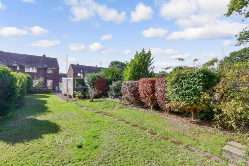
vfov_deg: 77.4
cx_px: 124
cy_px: 83
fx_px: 104
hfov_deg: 100.4
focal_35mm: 15
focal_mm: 10
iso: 320
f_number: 8
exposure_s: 1/640
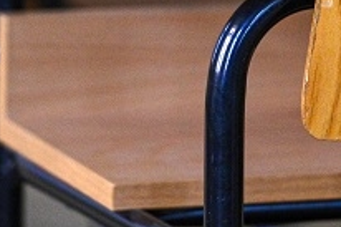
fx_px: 6436
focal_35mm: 680
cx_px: 424
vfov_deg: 2.0
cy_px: 23
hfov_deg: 3.0
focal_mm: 175
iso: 3200
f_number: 2.8
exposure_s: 1/500
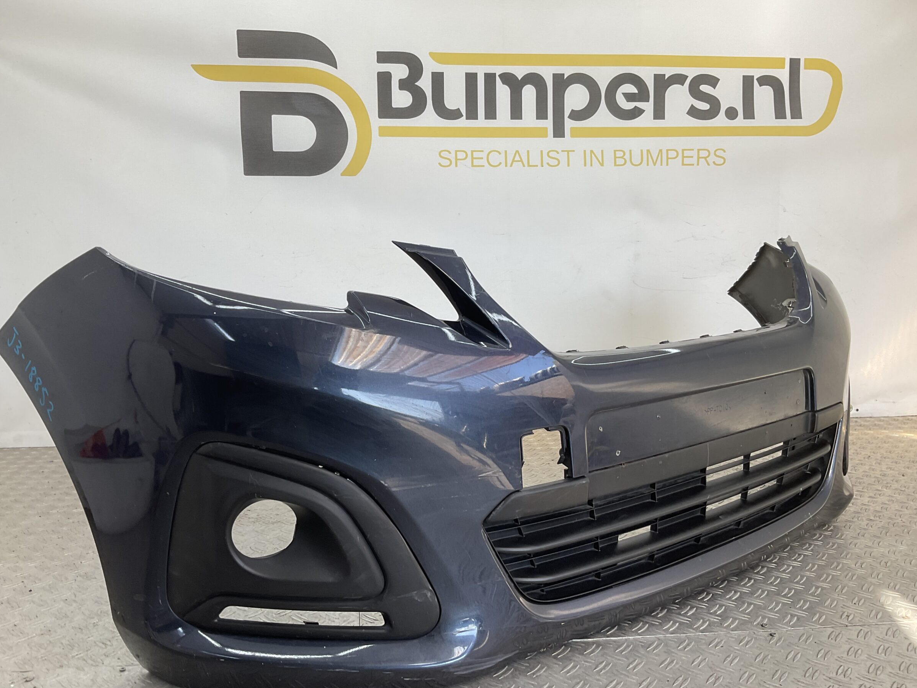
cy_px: 361
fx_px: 821
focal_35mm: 31
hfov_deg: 58.3
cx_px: 444
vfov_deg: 45.4
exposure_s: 1/151
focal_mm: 3
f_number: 1.8
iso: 16
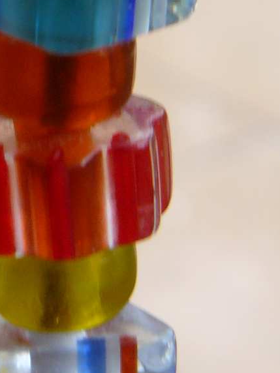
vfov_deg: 15.0
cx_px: -55
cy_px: 10
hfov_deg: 11.3
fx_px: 1391
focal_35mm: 129
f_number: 2.8
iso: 100
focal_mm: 6
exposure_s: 1/60
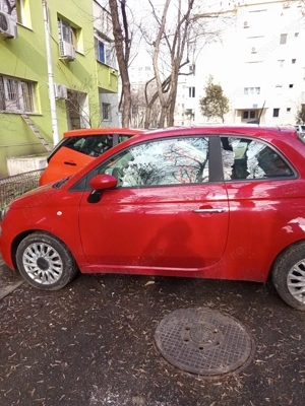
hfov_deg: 56.8
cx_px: 152
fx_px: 282
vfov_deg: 71.6
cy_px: 203
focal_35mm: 24
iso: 69
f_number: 1.7
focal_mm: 5.24
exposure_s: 1/101
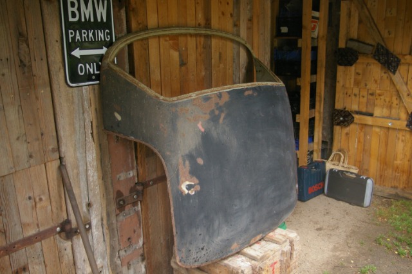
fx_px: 412
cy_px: 137
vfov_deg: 36.8
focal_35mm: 36
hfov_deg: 53.2
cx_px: 206
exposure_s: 1/20
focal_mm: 24
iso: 800
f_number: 4
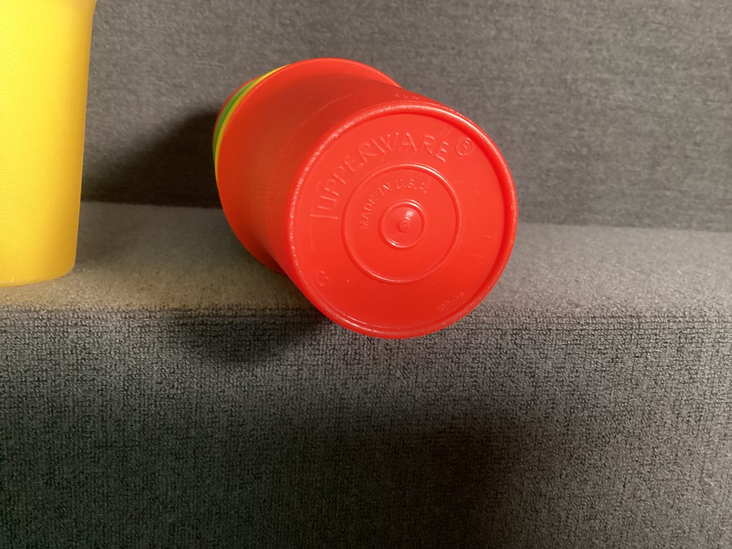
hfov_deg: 58.3
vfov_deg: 45.4
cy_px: 274
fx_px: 656
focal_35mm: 31
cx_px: 366
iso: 400
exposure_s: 1/40
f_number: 2.4
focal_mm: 3.3
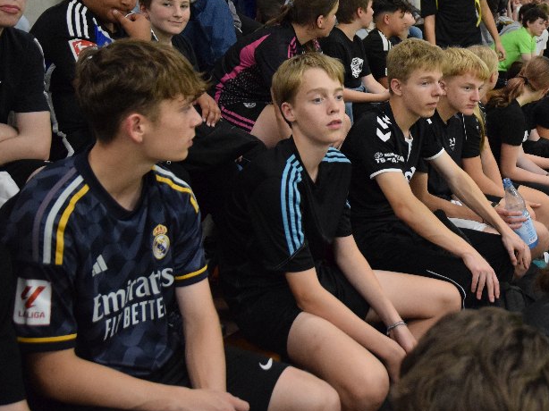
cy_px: 134
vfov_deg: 30.6
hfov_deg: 38.9
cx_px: 440
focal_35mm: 47
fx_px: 745
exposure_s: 1/320
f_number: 2.8
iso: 3200
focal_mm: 20
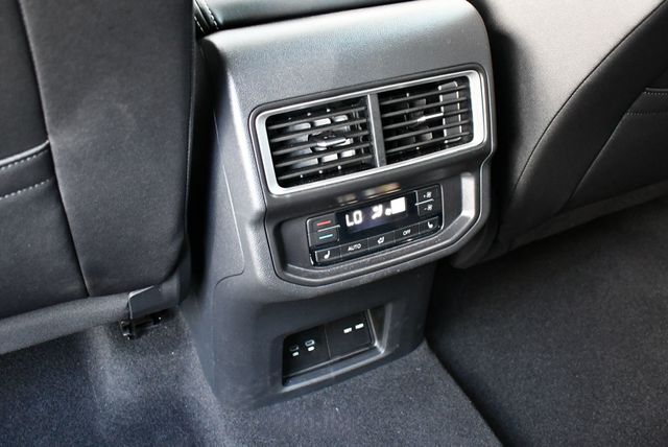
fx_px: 669
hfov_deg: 53.1
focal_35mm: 36
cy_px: 224
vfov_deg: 36.9
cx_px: 334
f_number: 3.5
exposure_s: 1/80
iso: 3200
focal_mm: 18
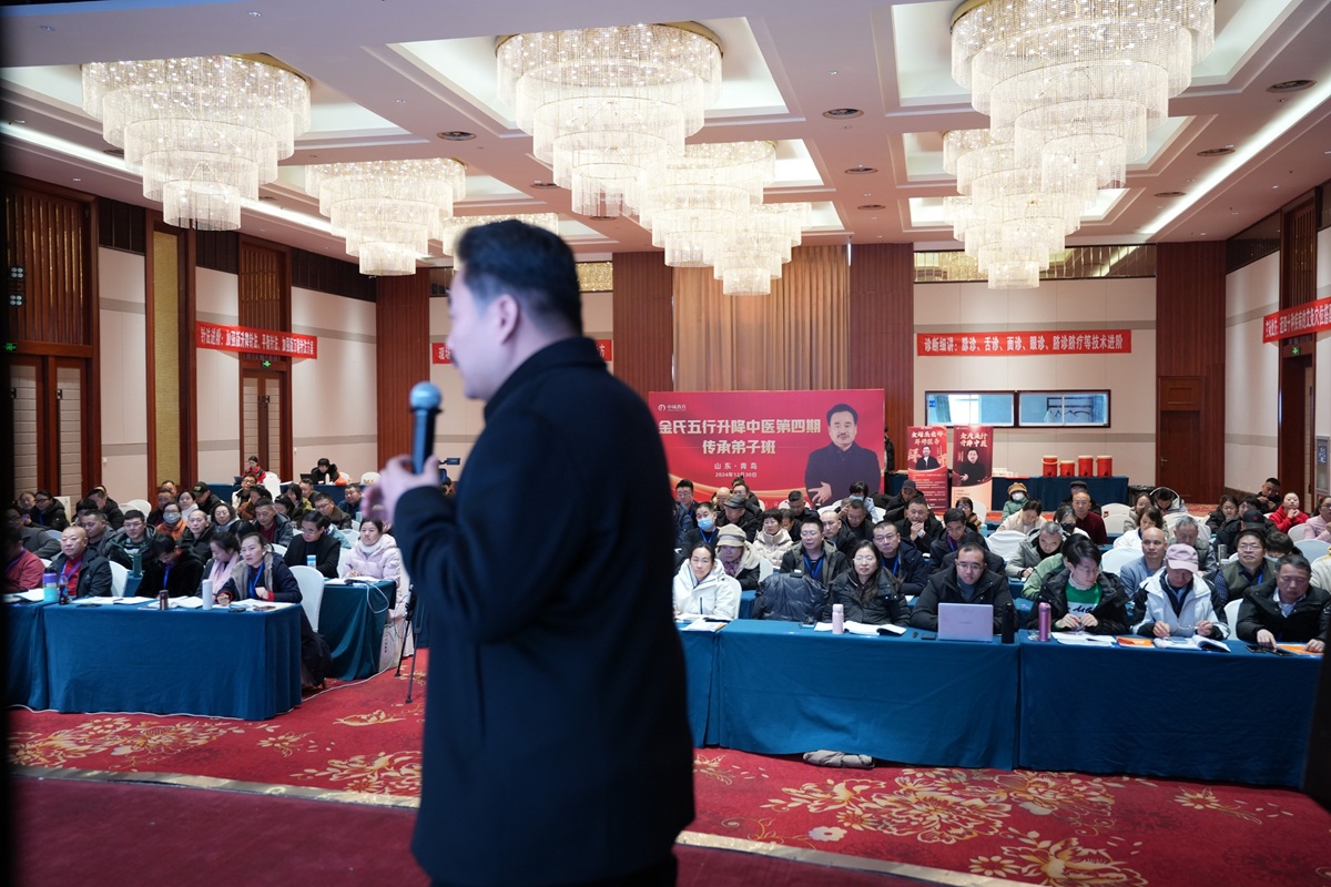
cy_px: 444
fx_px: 1194
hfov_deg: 58.3
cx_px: 666
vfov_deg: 40.8
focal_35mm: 32
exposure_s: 1/200
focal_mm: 32.3
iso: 1250
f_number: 2.8
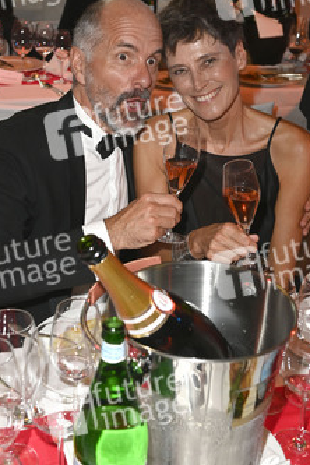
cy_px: 197
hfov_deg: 25.1
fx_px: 697
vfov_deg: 36.8
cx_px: 156
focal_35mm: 54
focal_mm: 45
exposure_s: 1/60
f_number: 5.6
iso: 1600
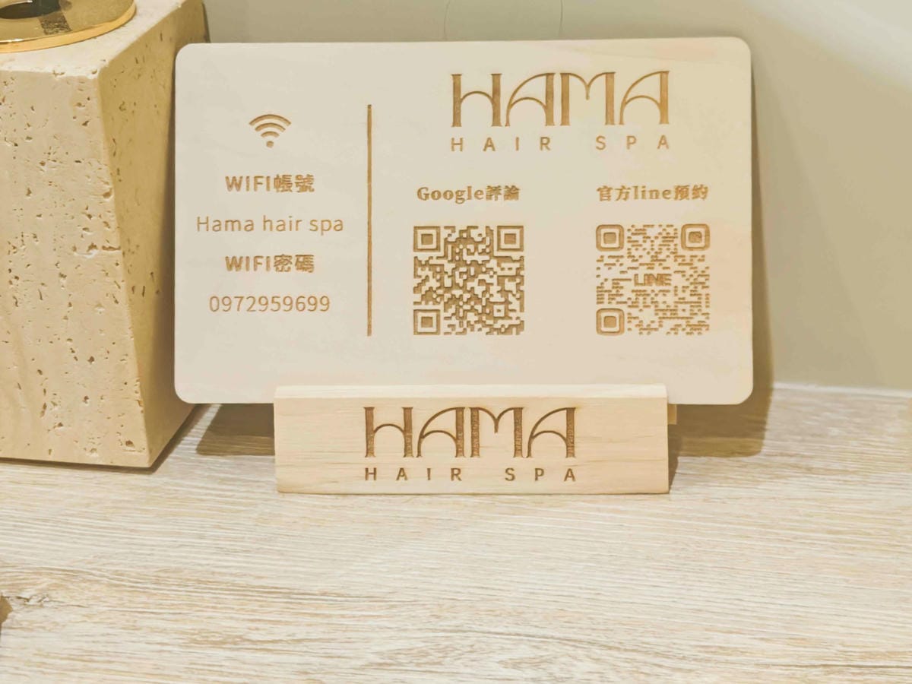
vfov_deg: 24.4
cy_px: 342
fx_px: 1581
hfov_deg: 32.2
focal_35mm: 60
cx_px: 456
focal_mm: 8.72
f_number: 2
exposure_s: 1/600
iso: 2500
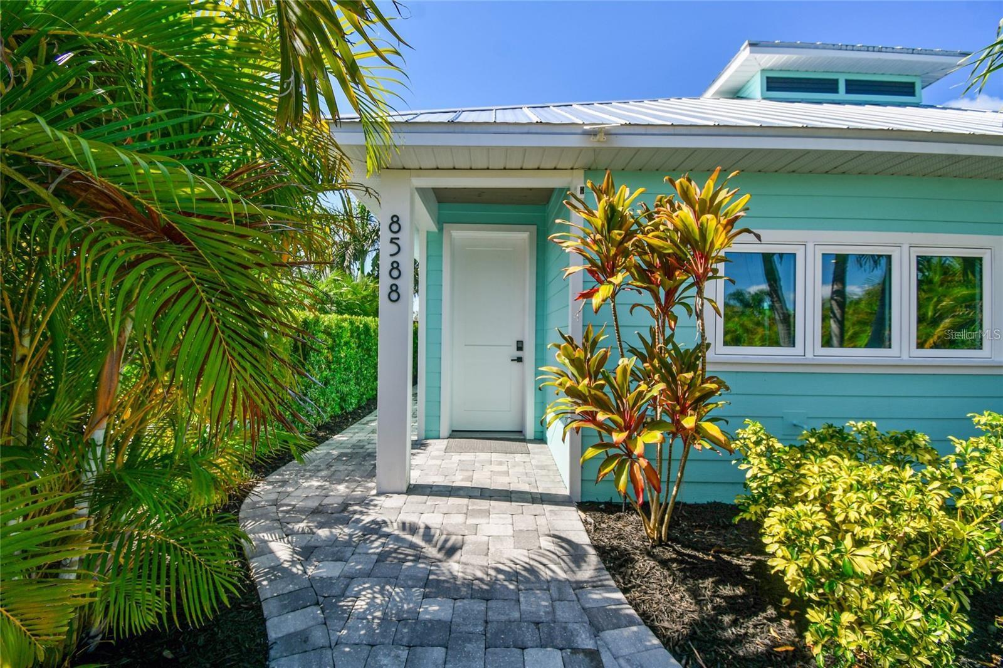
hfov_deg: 100.4
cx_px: 502
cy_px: 334
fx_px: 418
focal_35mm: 15
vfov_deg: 77.3
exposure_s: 1/400
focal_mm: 10
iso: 100
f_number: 7.1
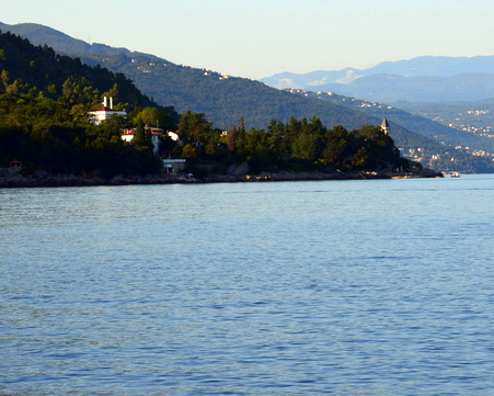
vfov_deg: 7.7
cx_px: 331
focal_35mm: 200
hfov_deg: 9.6
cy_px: 150
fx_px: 2925
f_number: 11
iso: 400
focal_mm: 80
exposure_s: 1/500
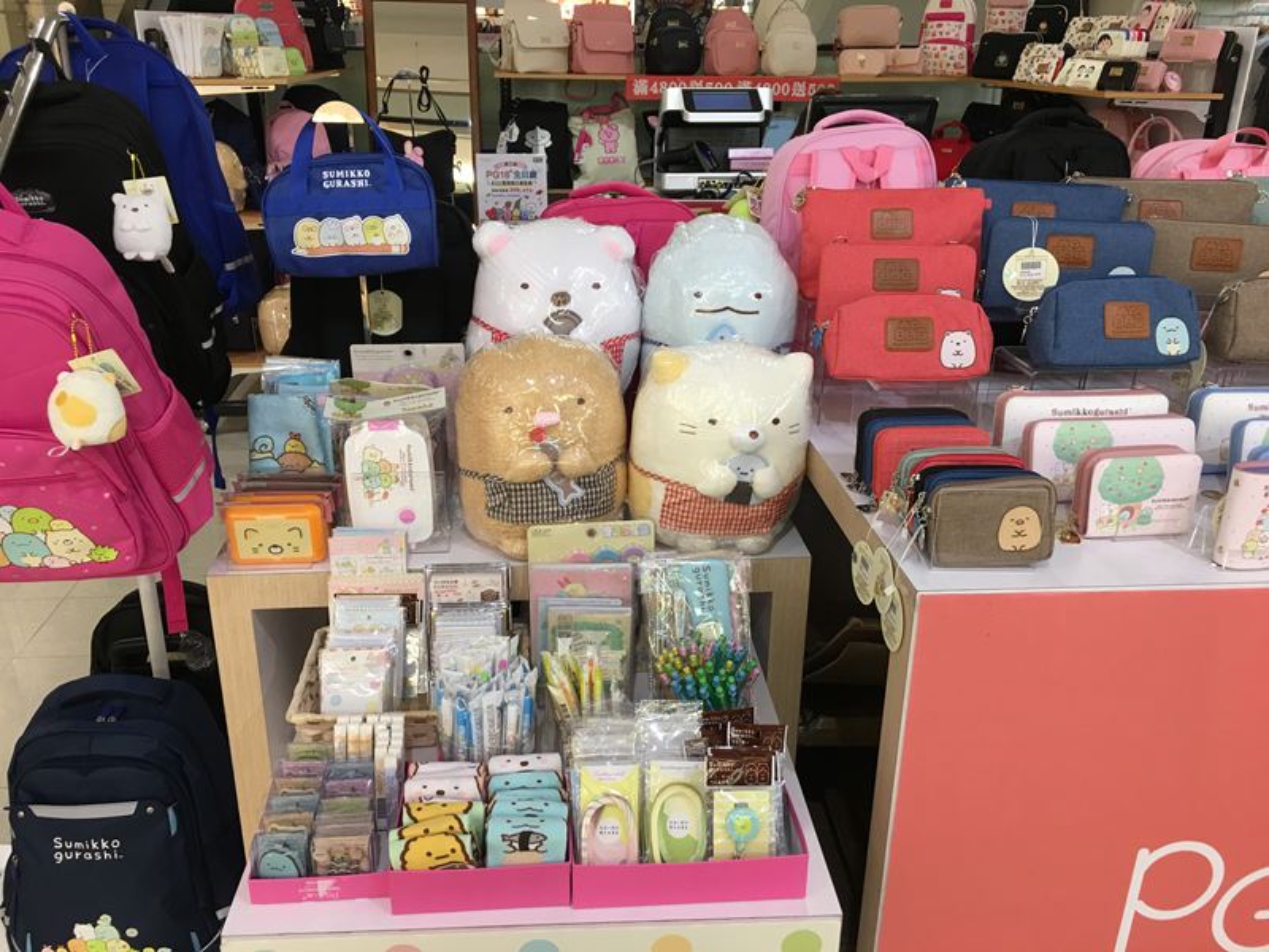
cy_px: 476
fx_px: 1063
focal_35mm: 29
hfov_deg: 61.7
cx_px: 634
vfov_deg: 48.2
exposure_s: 1/15
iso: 32
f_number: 2.2
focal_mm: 4.15
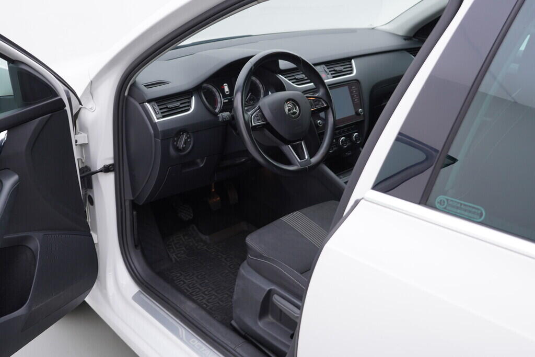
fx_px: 535
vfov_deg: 36.9
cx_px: 268
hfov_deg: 53.1
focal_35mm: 36
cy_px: 178
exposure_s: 1/60
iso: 125
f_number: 3.2
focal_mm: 24
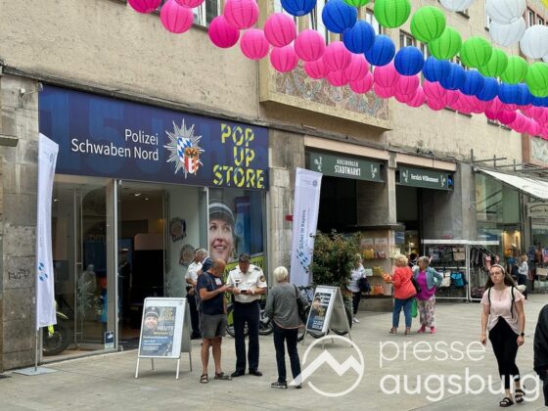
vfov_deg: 30.3
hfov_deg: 39.7
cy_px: 206
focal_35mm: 48
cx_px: 274
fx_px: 760
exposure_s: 1/843
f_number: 1.78
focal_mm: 6.86
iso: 64
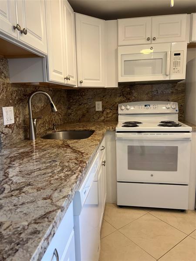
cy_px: 130
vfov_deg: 67.3
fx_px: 196
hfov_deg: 53.1
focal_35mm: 26
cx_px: 98
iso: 80
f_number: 1.5
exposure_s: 1/60
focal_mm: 5.7
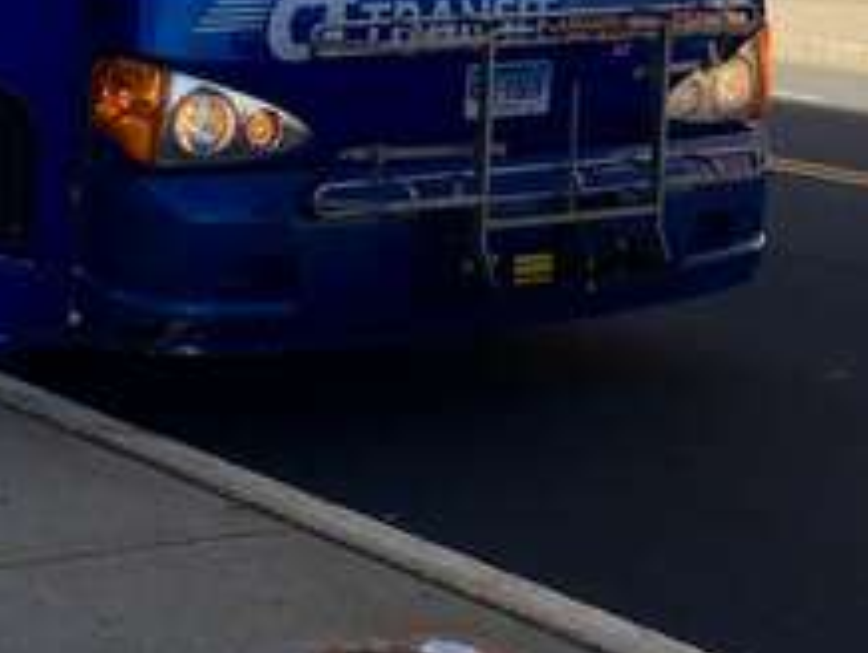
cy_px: -32
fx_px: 2560
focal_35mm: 102
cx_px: 28
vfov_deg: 14.3
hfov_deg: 18.8
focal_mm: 4.15
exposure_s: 1/801
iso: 25
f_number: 2.2
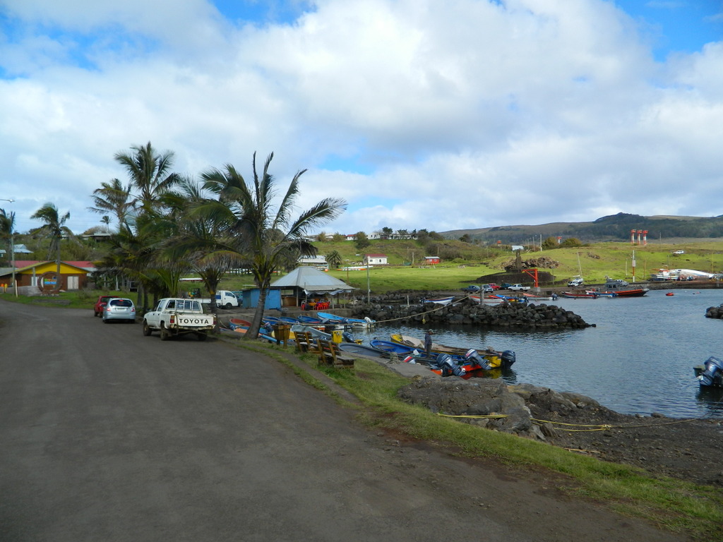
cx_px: 362
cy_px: 271
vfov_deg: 54.9
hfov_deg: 69.4
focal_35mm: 25
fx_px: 522
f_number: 3.1
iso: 80
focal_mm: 4.5
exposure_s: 1/1000
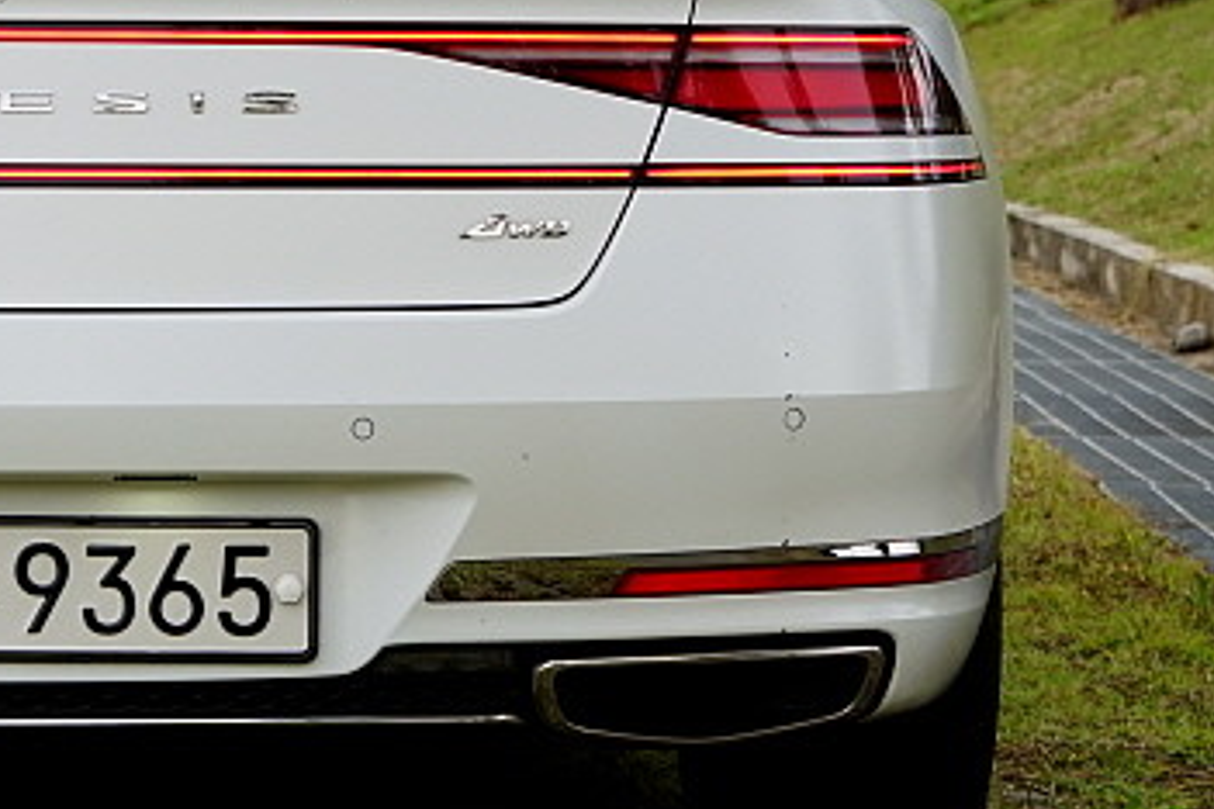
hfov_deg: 15.0
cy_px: 188
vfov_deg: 10.0
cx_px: 505
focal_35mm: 137
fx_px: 4620
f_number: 4
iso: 100
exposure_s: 1/60
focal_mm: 47
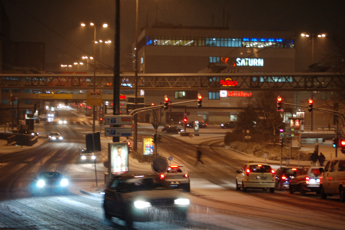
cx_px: 172
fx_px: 790
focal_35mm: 82
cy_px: 115
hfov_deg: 24.6
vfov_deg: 16.5
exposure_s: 1/13
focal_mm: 55
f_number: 4
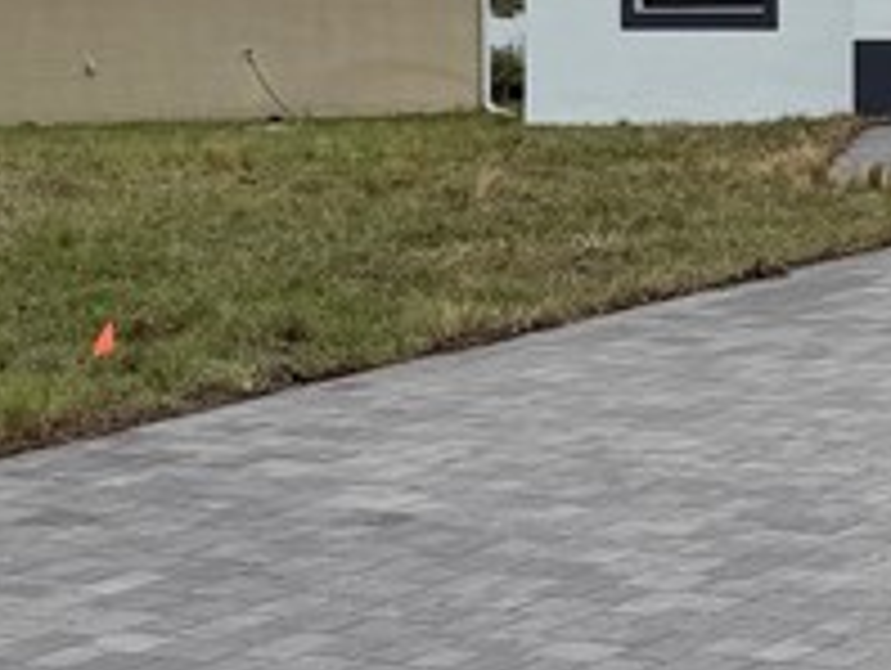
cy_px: 49
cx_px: 1220
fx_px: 3196
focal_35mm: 124
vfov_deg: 11.9
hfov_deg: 15.0
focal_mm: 6.76
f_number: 1.78
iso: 80
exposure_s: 1/3425
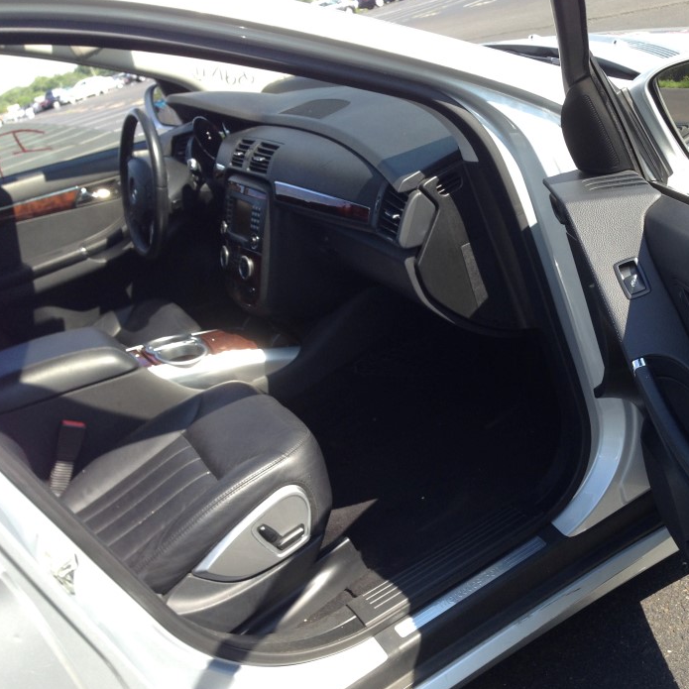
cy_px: 367
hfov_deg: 38.7
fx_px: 968
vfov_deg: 39.2
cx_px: 463
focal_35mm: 43
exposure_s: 1/366
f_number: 2.4
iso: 50
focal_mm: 4.12
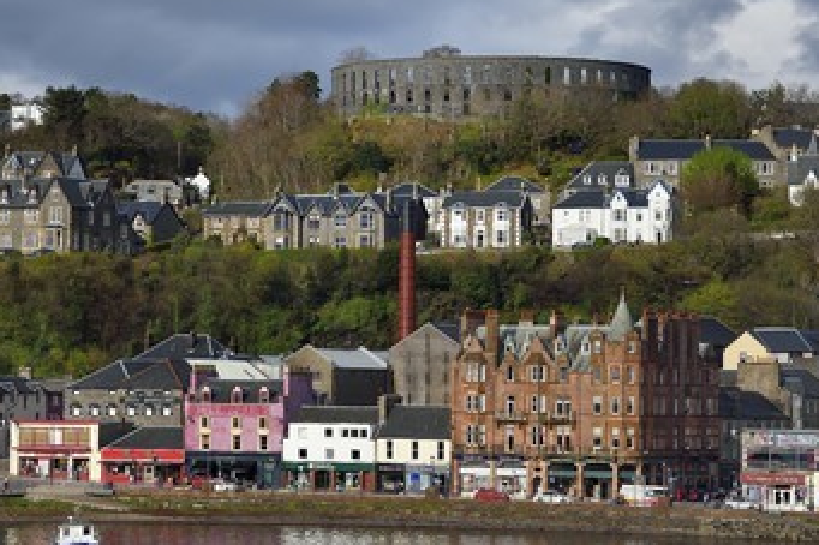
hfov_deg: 13.9
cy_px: 291
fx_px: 3365
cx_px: 331
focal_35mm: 148
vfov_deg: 9.3
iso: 200
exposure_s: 1/320
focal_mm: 120
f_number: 10
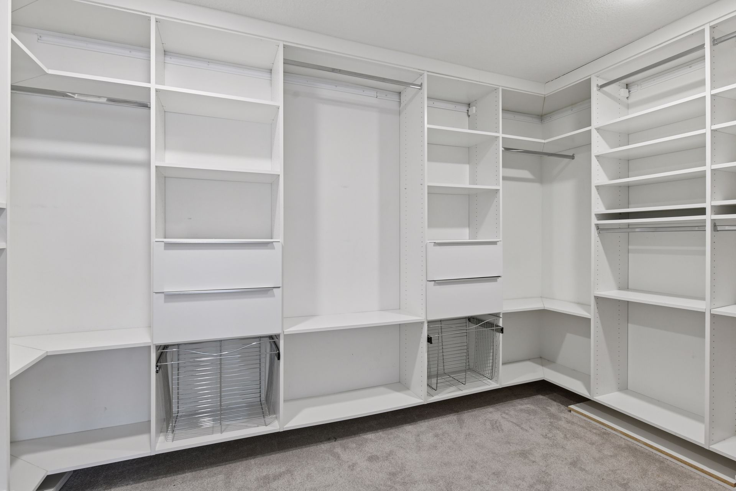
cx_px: 368
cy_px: 246
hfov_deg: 90.0
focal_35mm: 18
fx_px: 368
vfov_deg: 67.4
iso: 640
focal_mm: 18
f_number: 8
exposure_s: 1/20
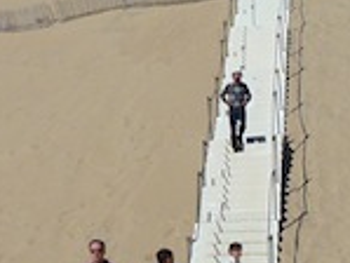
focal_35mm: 134
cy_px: 45
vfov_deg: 11.0
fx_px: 1356
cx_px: 284
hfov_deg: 14.6
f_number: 4
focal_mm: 4.3
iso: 100
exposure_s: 1/2000
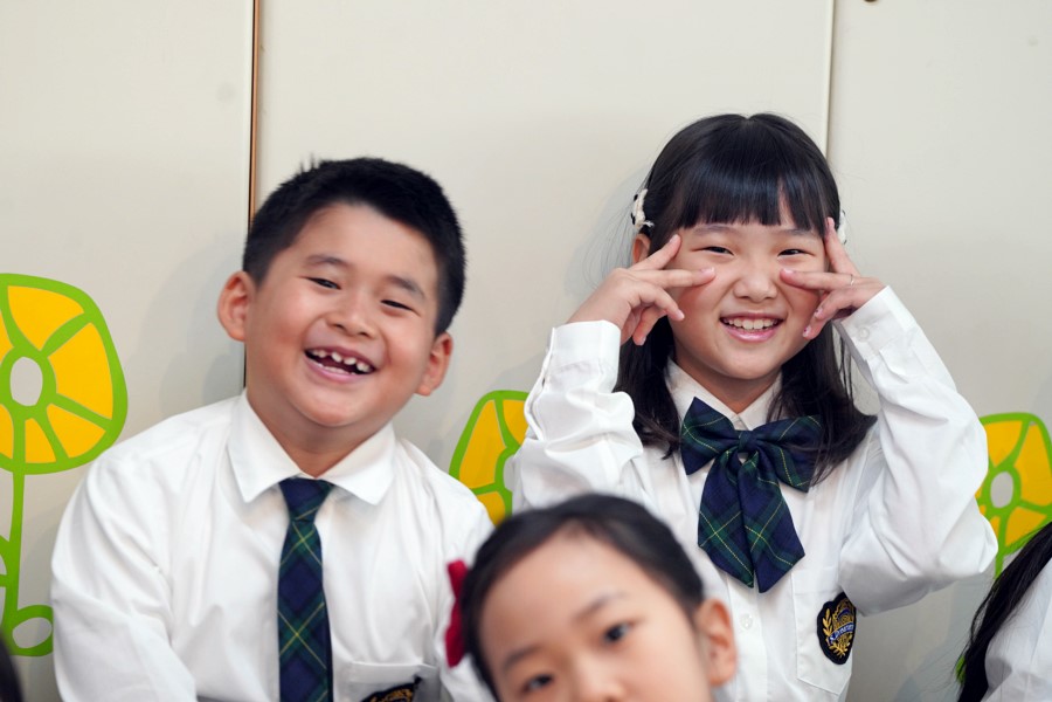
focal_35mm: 197
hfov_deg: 10.4
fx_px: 5756
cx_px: 526
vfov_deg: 7.0
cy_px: 351
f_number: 4.5
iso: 1600
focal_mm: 197
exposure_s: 1/200
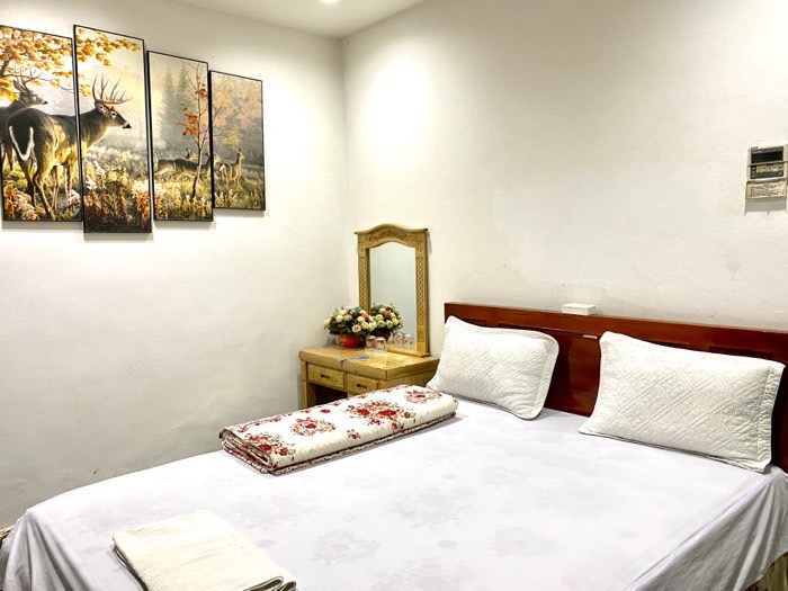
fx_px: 592
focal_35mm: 26
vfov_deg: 53.1
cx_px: 394
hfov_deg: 67.3
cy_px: 296
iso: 100
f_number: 1.8
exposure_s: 1/50
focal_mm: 4.25
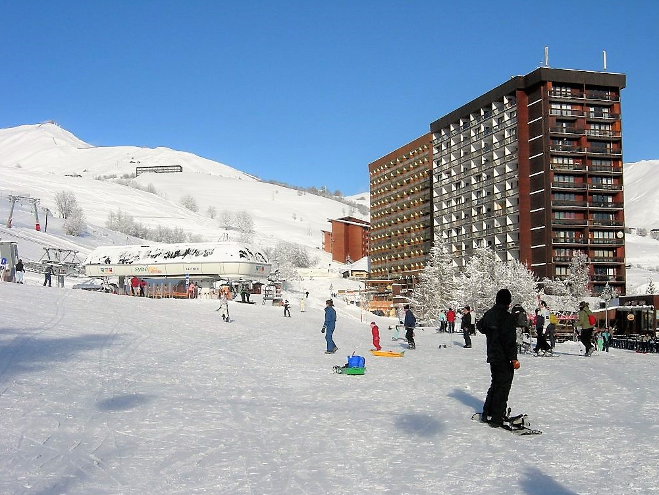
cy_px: 249
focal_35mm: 45
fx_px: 857
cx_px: 330
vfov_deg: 32.2
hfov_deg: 42.1
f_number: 7.3
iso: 64
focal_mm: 9.1
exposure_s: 1/570
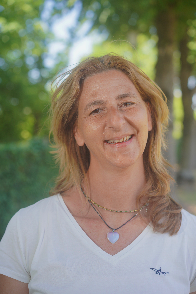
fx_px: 449
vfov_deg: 36.2
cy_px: 147
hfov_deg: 24.6
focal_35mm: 55
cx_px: 98
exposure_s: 1/200
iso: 100
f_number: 3.2
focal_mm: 55
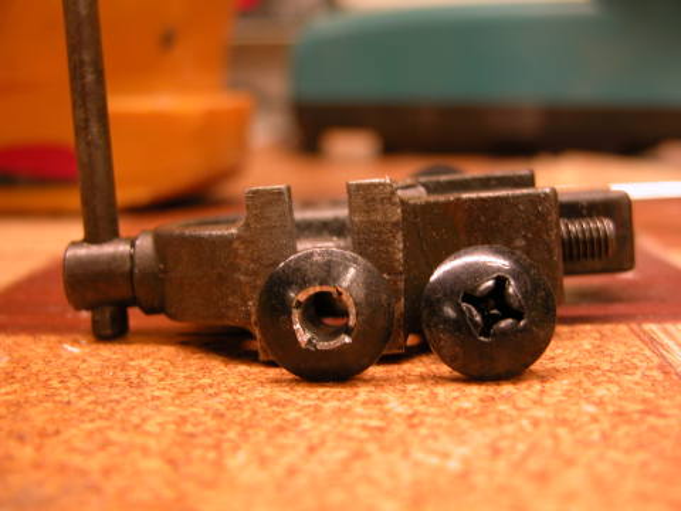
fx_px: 1220
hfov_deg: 31.2
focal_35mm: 62
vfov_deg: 23.7
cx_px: 340
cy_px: 256
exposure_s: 1/10.7
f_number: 3.2
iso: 100
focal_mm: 15.7
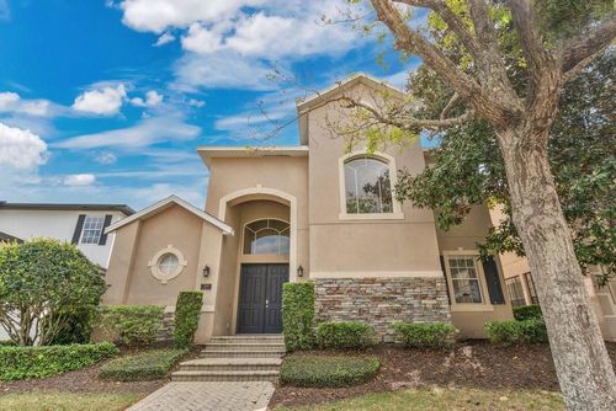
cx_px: 308
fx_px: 274
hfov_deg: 96.7
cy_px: 206
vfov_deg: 73.8
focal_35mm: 16
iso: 100
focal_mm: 16
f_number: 8
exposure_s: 1/200
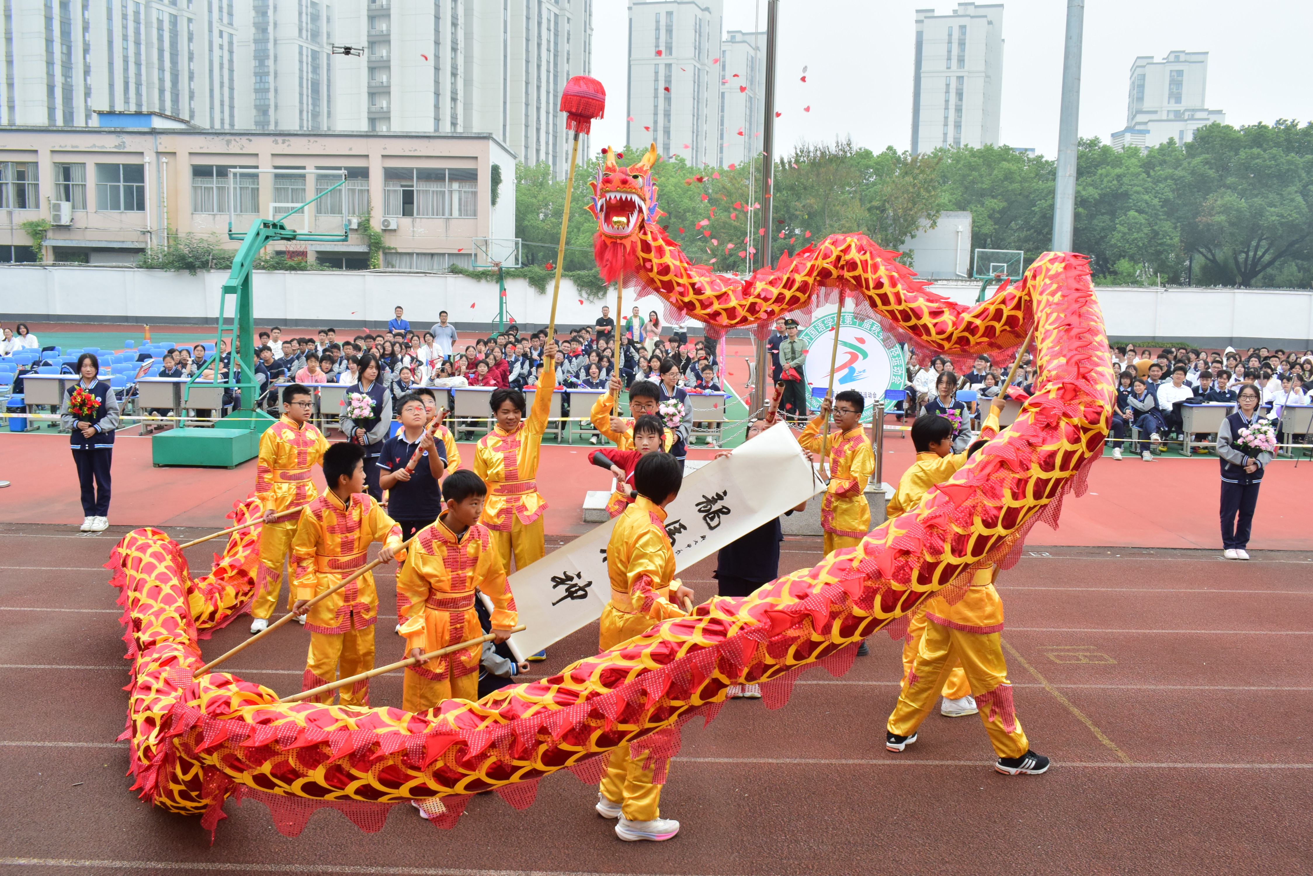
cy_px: 438
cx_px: 656
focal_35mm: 32
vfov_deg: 41.7
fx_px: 1149
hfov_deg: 59.5
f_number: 10
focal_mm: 21
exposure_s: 1/100
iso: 500
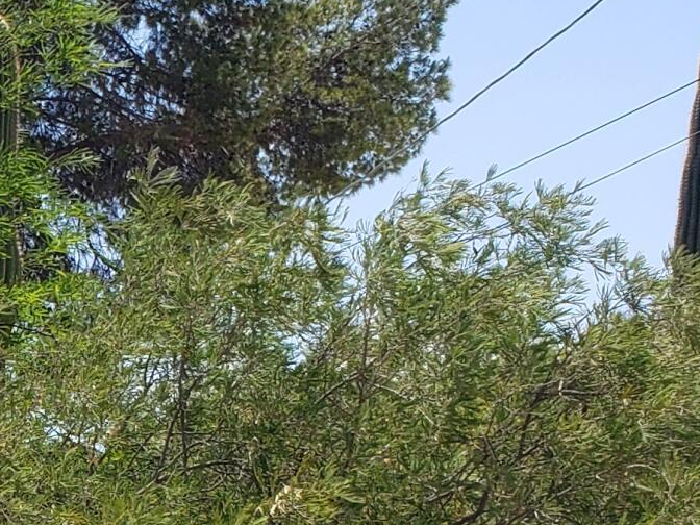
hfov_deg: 14.6
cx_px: -612
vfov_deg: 12.5
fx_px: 2346
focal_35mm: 116
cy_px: 630
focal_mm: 4.3
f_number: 2.4
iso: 50
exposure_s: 1/1208
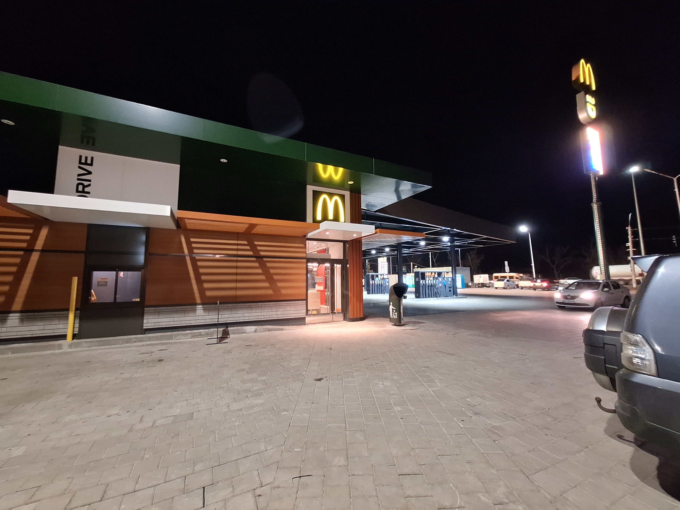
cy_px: 255
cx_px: 340
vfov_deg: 89.9
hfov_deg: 106.2
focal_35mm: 13
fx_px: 255
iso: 640
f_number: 2.2
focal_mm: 1.74
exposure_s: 1/20
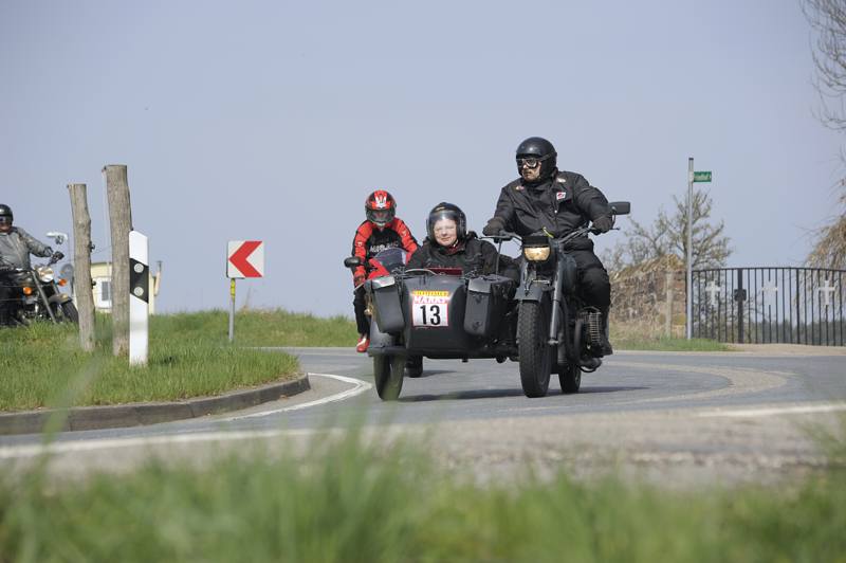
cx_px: 423
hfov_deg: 13.7
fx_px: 3522
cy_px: 282
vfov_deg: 9.1
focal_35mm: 150
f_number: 9
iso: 200
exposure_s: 1/500
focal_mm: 150
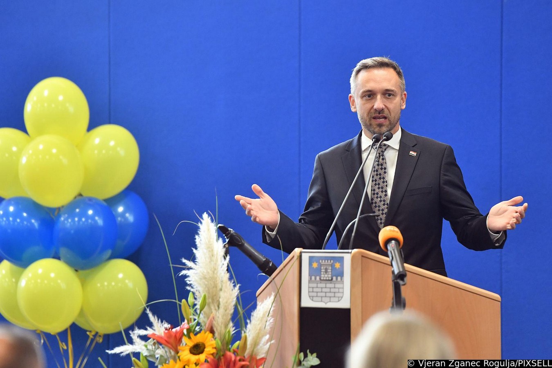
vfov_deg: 7.4
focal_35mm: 185
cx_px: 276
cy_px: 184
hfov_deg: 11.1
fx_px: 2836
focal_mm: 185
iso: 2500
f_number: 5
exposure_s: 1/200
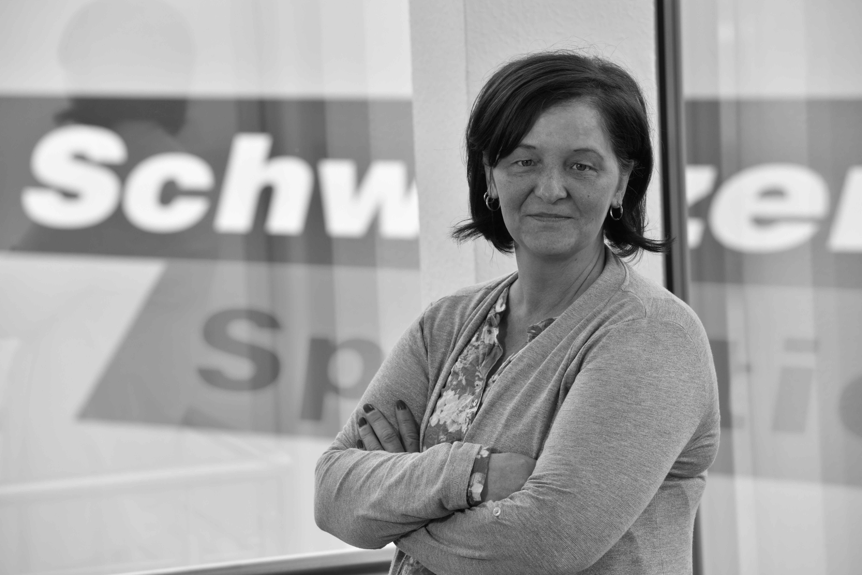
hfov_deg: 11.1
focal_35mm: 185
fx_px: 4431
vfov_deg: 7.4
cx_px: 431
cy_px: 288
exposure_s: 1/200
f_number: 8
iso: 250
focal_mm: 185
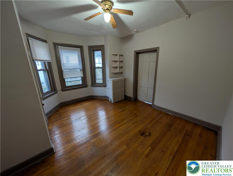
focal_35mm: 12
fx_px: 81
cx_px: 116
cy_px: 88
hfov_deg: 110.5
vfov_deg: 94.6
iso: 65
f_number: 1.7
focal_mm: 2.02
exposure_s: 1/40
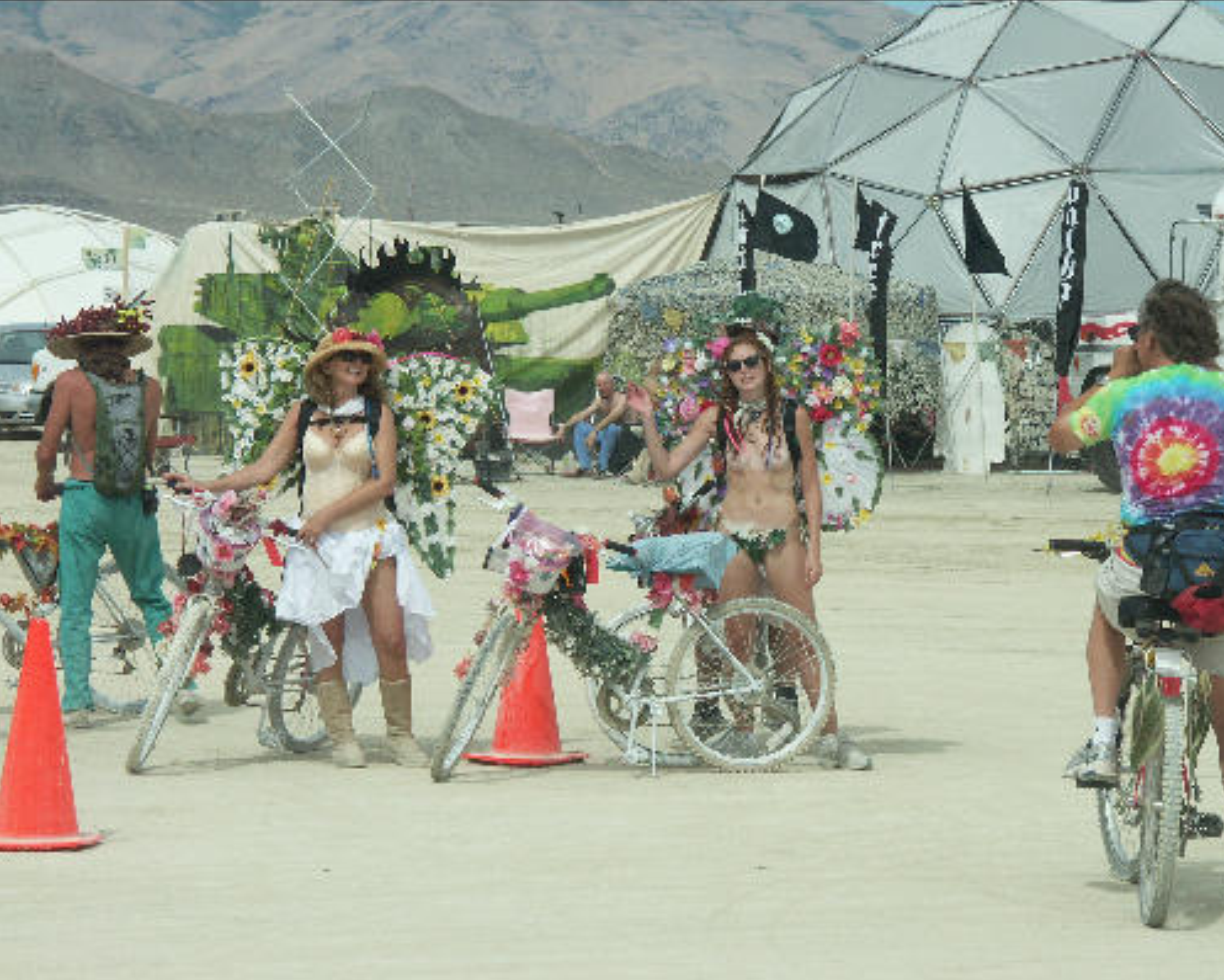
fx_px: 5653
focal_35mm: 156
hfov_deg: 12.4
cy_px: 490
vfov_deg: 9.9
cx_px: 595
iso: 100
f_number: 7.1
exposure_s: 1/800
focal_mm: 37.69
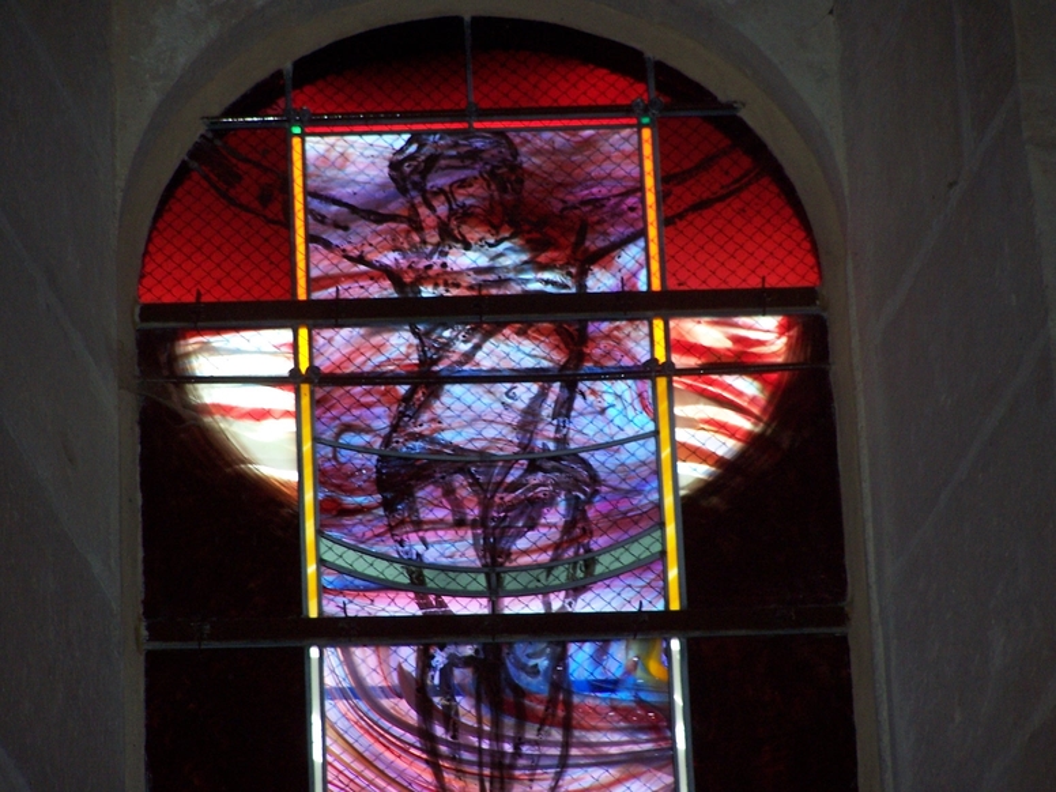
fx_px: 7871
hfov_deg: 7.7
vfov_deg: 5.8
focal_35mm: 258
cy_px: 396
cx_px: 528
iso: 140
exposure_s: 1/180
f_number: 3.6
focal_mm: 42.8
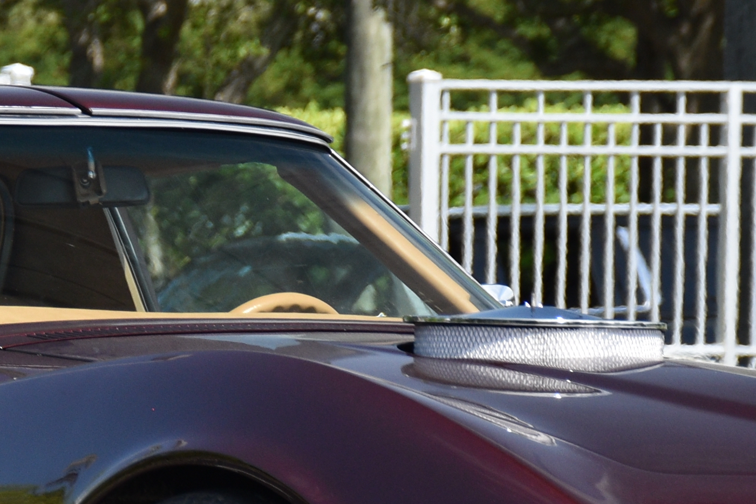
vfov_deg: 2.3
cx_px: 183
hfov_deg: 3.4
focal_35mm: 610
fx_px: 12812
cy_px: 228
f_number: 5.3
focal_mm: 95
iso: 200
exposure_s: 1/320
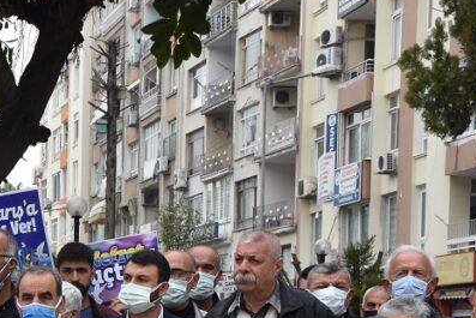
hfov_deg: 16.7
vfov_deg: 11.6
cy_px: 356
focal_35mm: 116
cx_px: -122
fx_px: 1534
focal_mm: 30
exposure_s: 1/250
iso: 320
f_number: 8
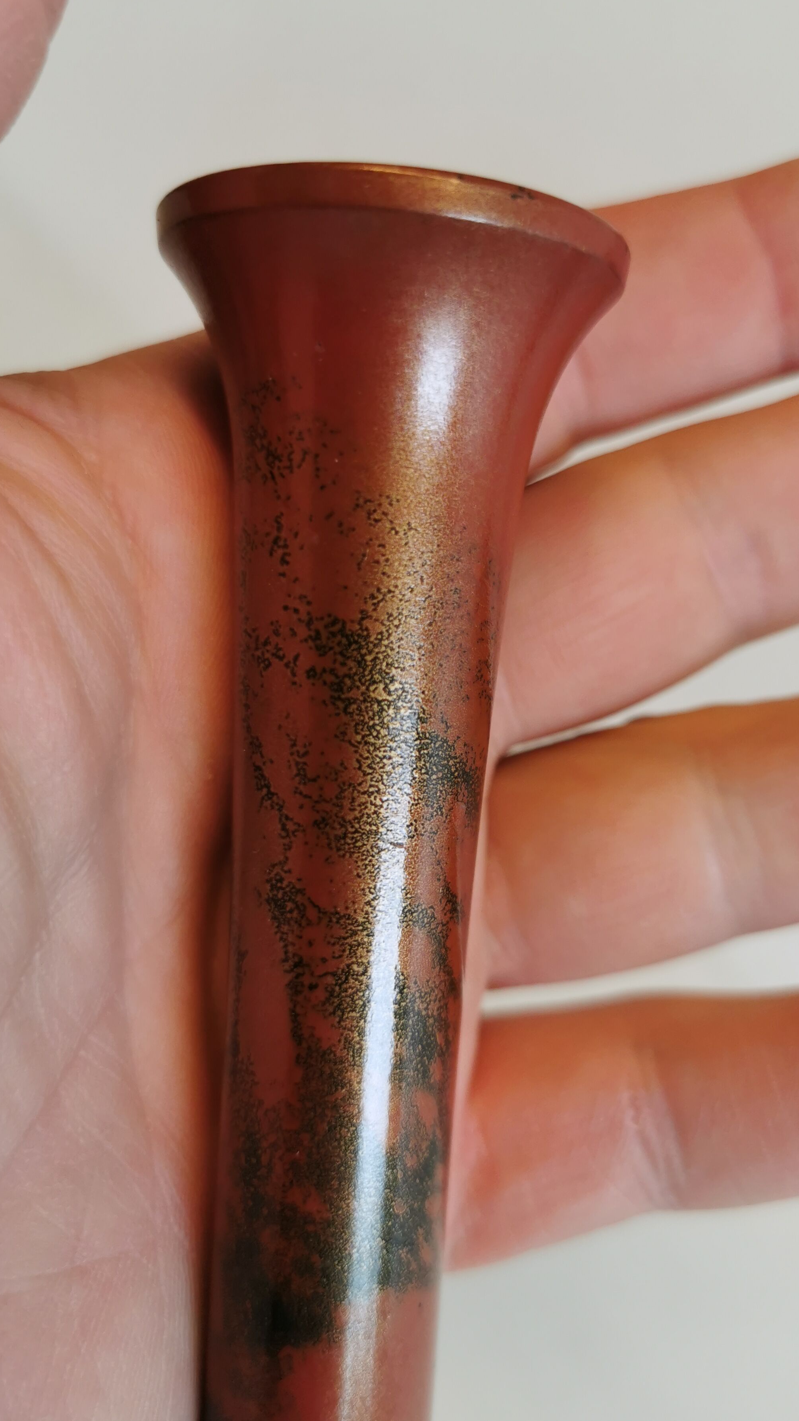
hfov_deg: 38.9
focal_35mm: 30
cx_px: 445
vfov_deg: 64.3
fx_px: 1130
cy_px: 702
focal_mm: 5.56
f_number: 1.6
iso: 50
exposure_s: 1/143
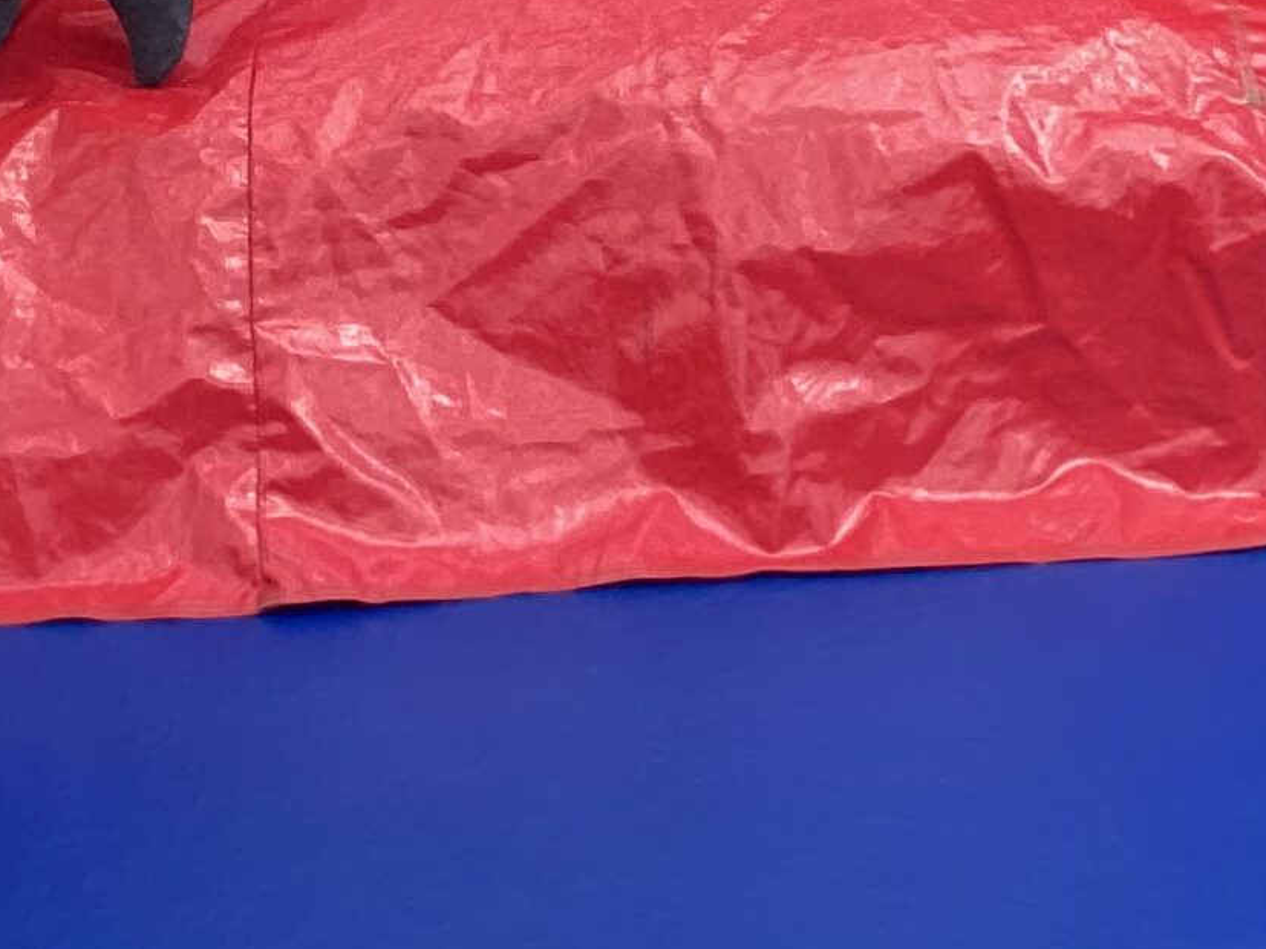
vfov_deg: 14.4
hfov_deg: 20.4
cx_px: 413
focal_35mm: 96
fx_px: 3510
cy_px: -462
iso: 25
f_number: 2.4
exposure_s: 1/364
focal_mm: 3.3
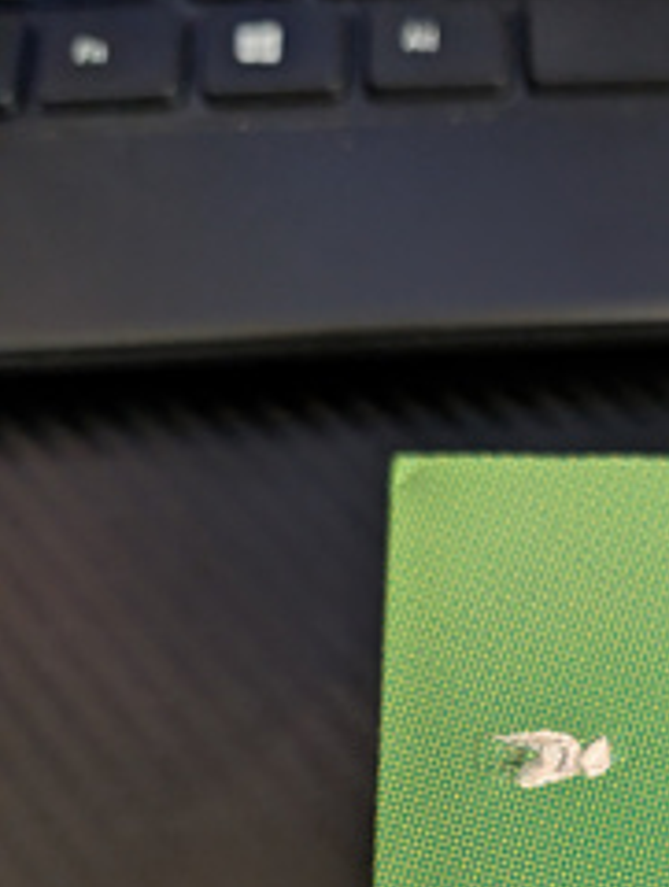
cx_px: 623
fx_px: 1155
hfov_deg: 30.6
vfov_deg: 39.5
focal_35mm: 45
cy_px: 765
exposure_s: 1/32
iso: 878
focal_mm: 6.9
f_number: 1.68
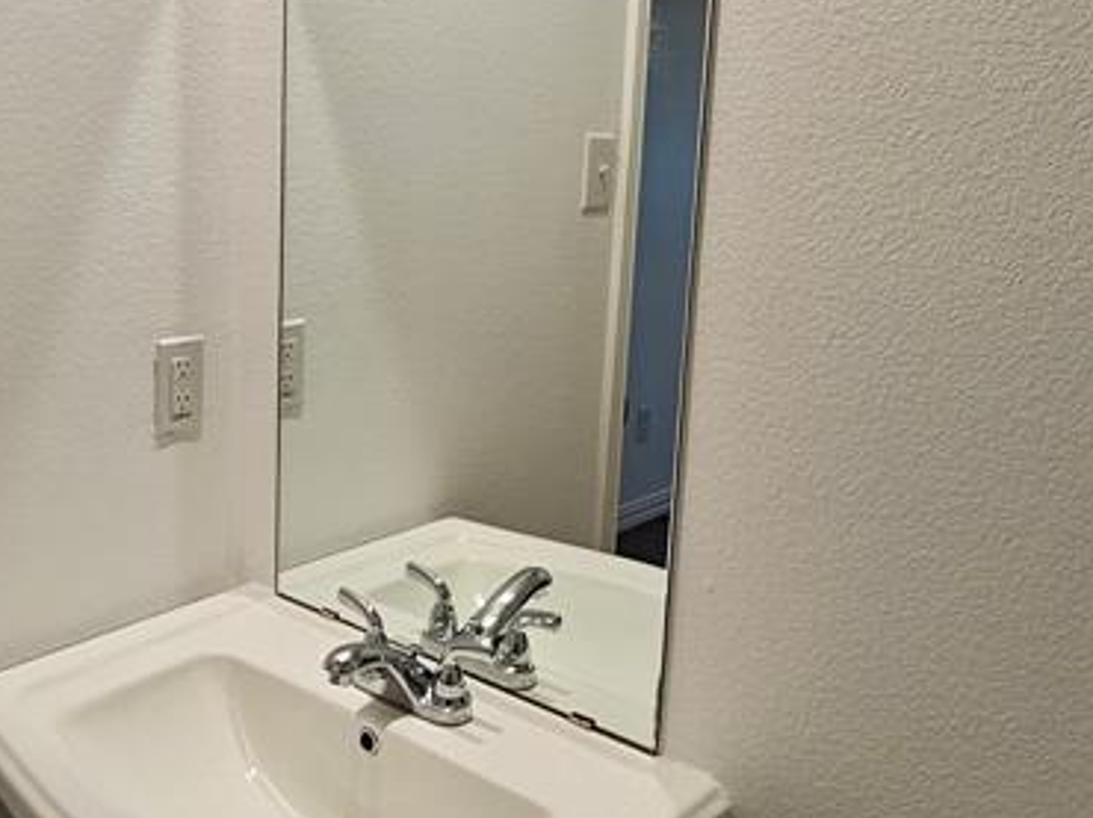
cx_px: 292
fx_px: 1136
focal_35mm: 36
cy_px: 334
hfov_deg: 49.6
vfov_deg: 39.5
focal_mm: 2.2
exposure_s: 1/60
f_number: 2.2
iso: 100
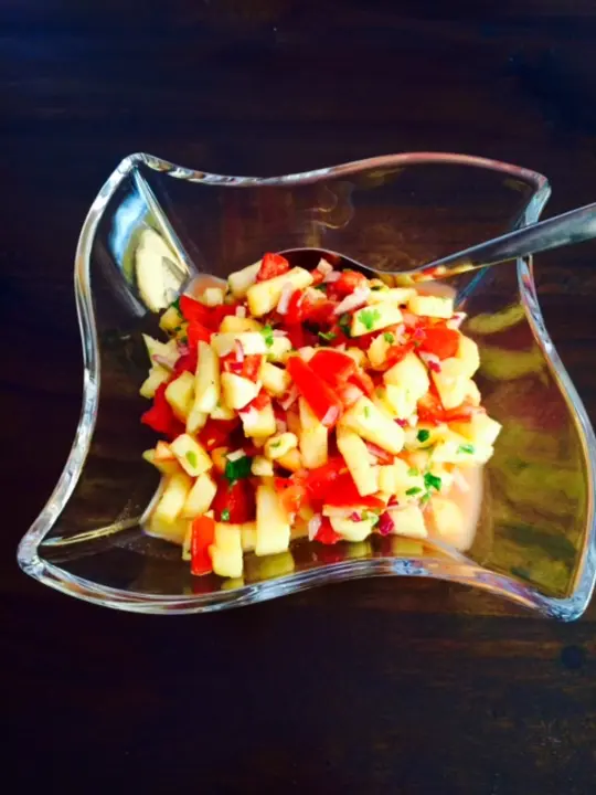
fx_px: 666
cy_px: 398
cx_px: 298
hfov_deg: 48.2
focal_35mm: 29
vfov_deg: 61.7
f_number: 2.2
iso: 125
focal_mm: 4.15
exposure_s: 1/33
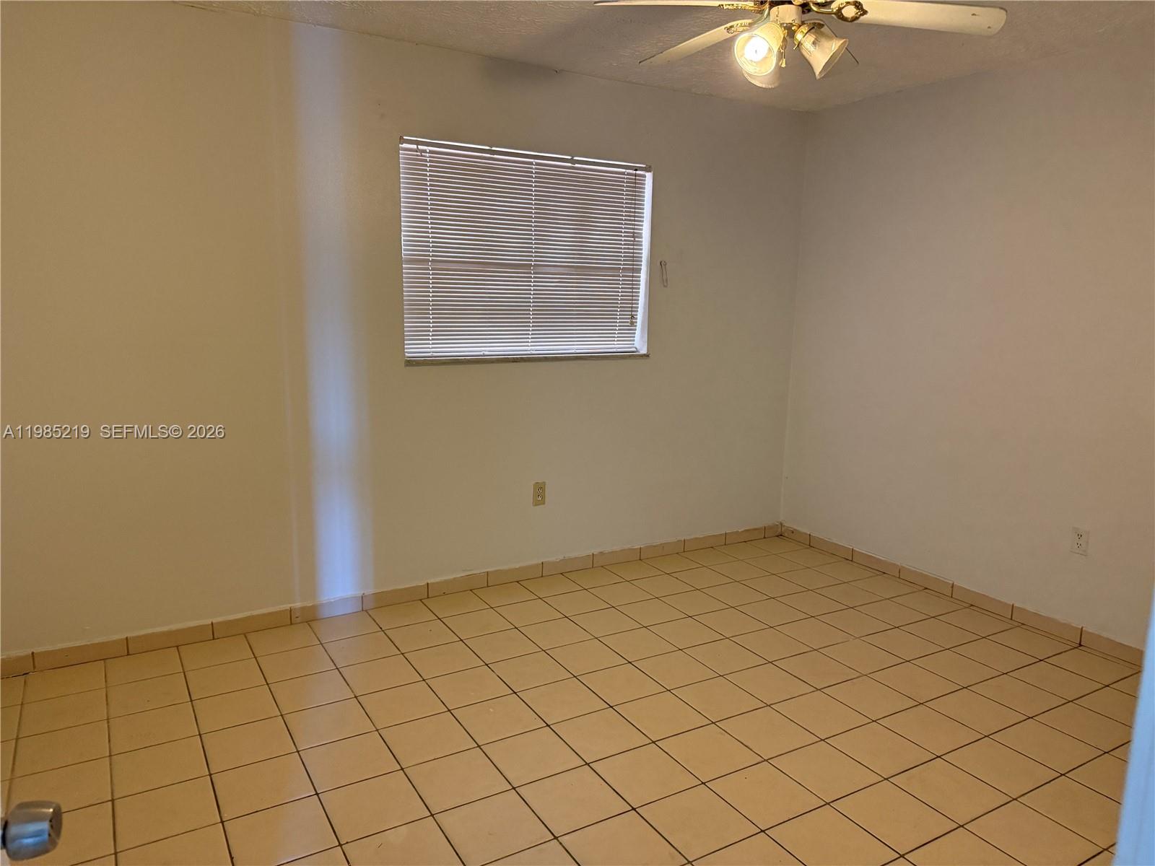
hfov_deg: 71.6
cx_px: 578
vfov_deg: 56.8
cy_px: 433
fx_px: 801
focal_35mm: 24
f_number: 1.78
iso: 500
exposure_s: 1/60
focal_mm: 6.76
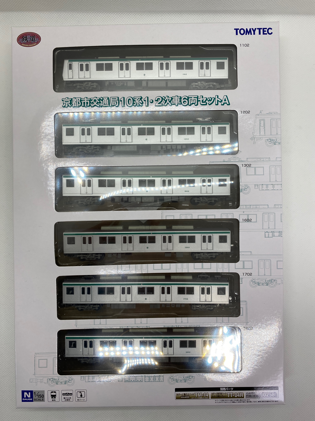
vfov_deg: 67.3
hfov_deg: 53.1
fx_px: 315
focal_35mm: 26
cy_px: 210
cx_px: 158
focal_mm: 4.25
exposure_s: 1/110
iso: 32
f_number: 1.8
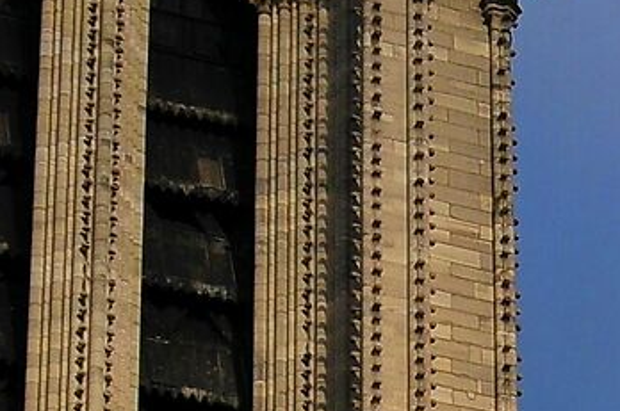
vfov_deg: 5.4
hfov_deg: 7.9
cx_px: 1265
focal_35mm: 248
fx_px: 4265
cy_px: 852
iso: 200
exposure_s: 1/1250
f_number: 5
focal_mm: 24
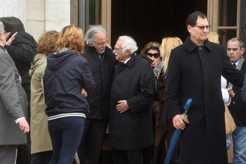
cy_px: 82
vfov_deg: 6.9
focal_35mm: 200
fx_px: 1367
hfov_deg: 10.3
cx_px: 123
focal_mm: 200
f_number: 5.6
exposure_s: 1/640
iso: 800
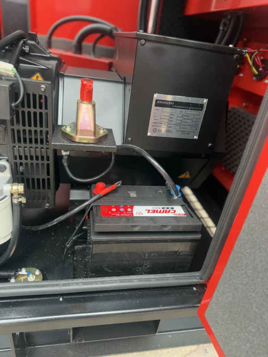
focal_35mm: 24
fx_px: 248
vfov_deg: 71.6
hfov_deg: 56.8
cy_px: 178
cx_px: 134
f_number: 1.78
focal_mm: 6.76
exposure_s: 1/60
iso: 320
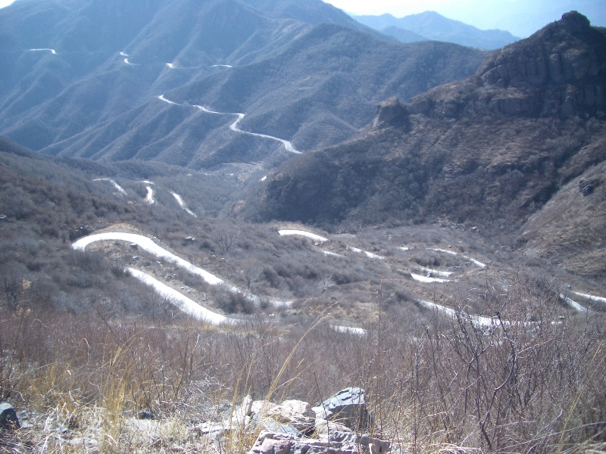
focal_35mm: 35
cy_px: 227
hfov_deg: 52.6
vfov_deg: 40.7
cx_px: 303
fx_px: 613
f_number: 2.6
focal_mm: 5.8
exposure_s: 1/500
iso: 50
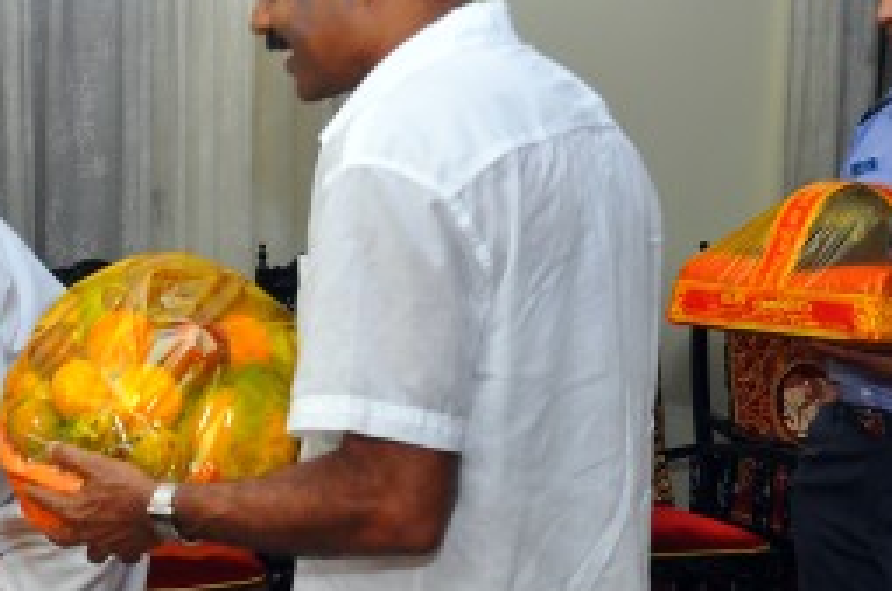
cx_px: -84
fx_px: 1834
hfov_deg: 25.4
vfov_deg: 18.2
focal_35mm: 74
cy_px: 430
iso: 500
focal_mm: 21
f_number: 5.6
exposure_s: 1/160
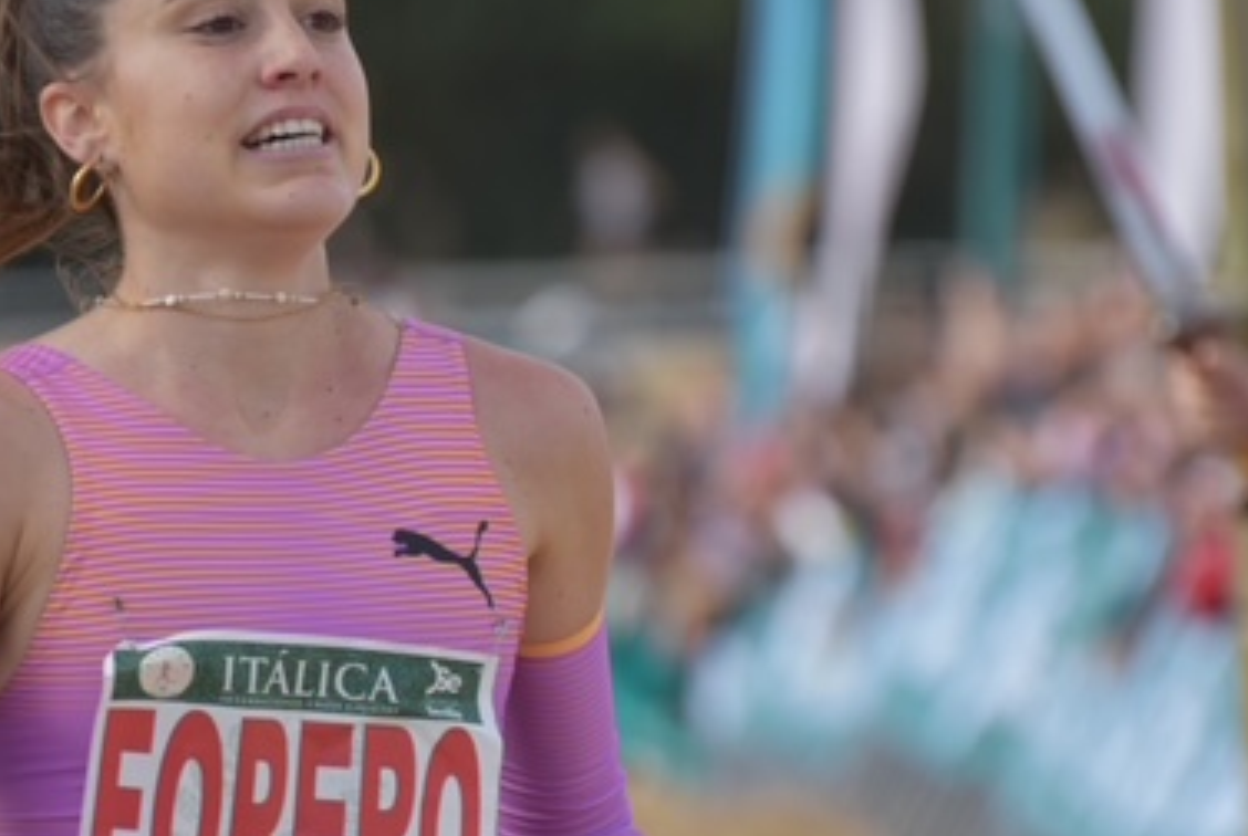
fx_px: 19478
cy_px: 338
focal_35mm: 561
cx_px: 422
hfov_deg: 3.7
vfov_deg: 2.5
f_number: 5.3
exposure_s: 1/1600
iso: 400
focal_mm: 220
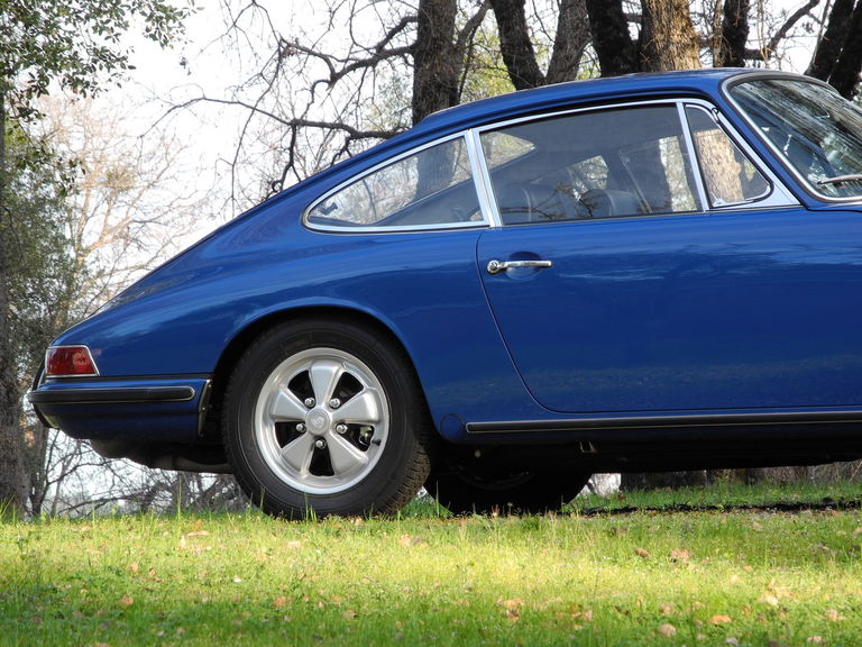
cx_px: 431
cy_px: 324
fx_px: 4980
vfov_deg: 7.4
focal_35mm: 200
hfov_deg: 9.9
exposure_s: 1/42.7
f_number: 5.6
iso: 100
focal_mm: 42.6
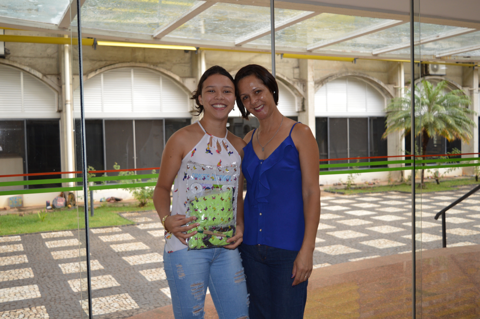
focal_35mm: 39
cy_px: 160
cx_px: 240
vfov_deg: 34.1
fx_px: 519
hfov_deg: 49.6
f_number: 4
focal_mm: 26
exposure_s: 1/125
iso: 250
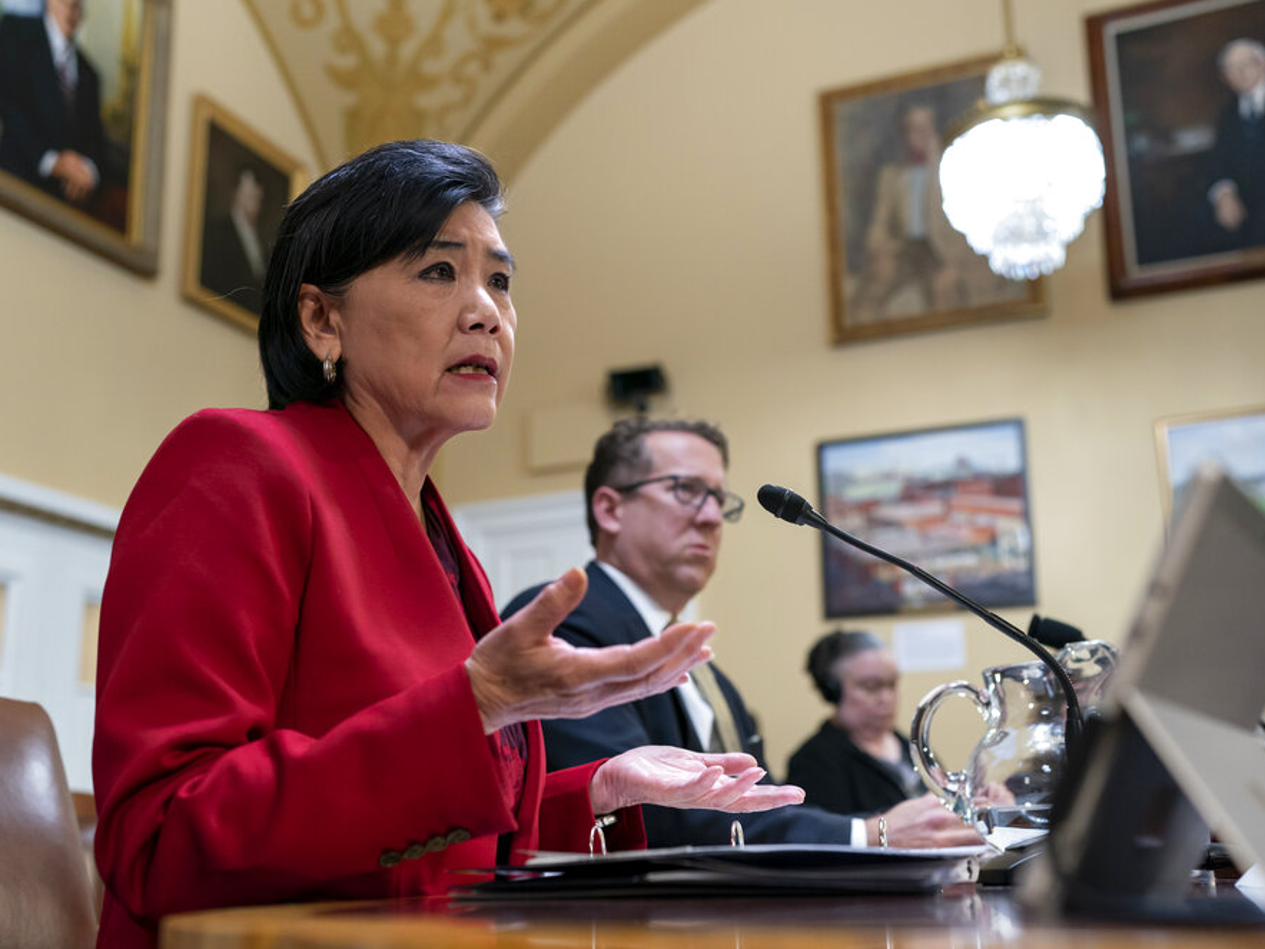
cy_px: 479
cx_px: 611
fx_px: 1425
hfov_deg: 47.9
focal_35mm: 39
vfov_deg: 36.8
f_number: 2.5
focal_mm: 35
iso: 2000
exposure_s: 1/400
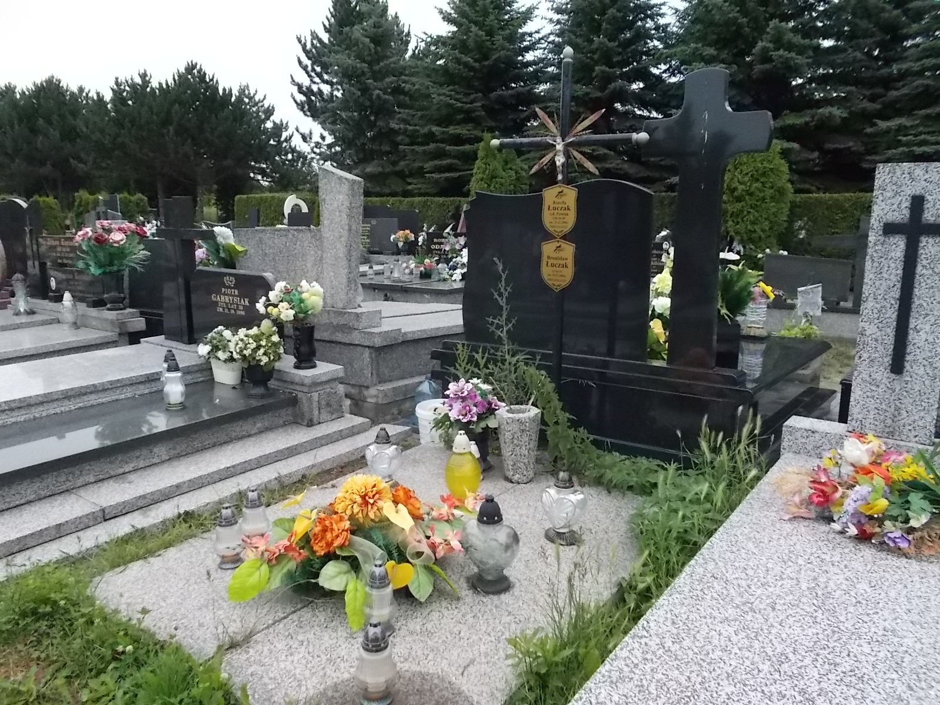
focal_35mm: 26
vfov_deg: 53.1
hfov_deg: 67.3
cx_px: 470
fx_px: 706
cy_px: 352
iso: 400
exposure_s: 1/400
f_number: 8
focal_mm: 4.6
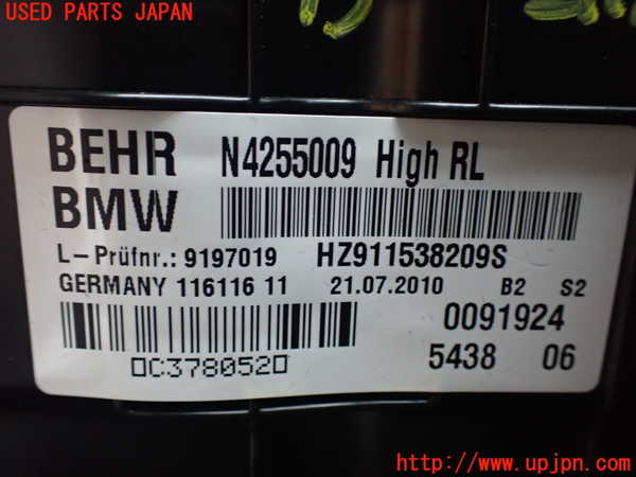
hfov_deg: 60.0
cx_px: 318
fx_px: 551
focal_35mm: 30
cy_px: 238
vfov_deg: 46.8
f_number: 2.3
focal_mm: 5.4
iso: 800
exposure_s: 1/40
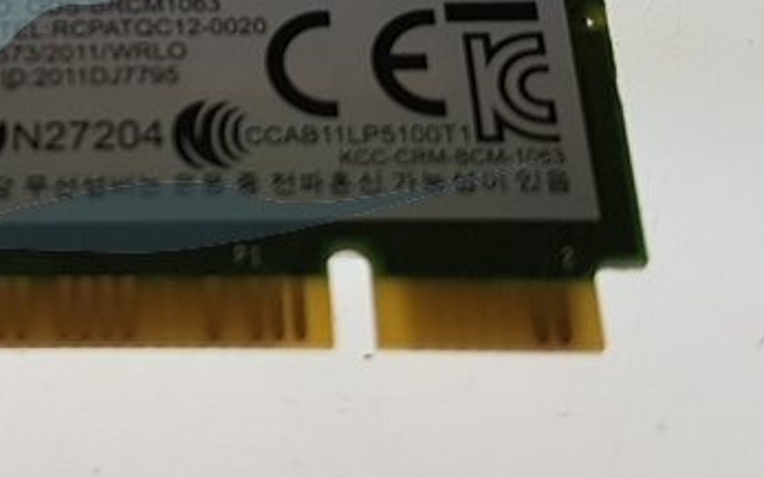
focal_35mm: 80
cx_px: 108
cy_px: -31
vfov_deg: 15.9
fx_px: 1666
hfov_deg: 25.2
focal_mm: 4.2
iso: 40
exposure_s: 1/488
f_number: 1.7
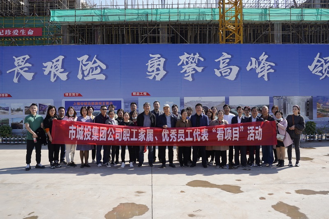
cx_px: 164
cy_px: 110
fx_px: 283
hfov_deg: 60.3
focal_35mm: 31
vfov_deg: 42.4
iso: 100
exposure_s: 1/100
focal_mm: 31
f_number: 10
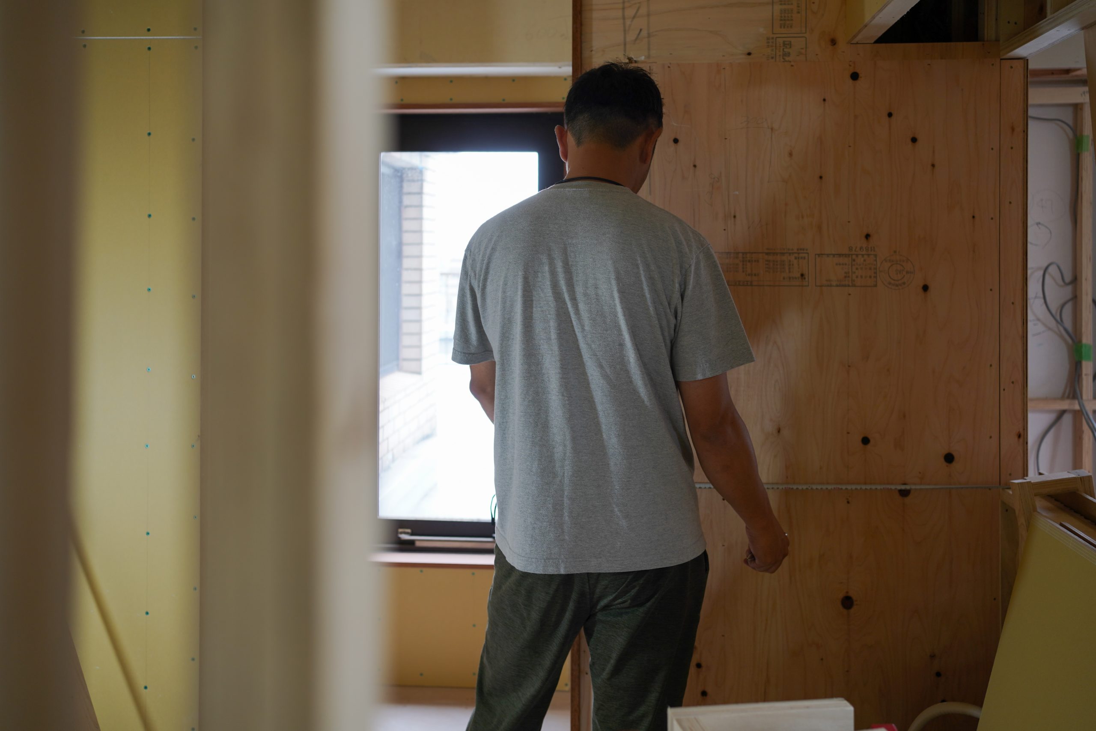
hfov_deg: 54.4
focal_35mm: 35
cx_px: 548
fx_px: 1066
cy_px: 366
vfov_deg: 37.9
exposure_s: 1/30
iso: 100
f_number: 3.5
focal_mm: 35
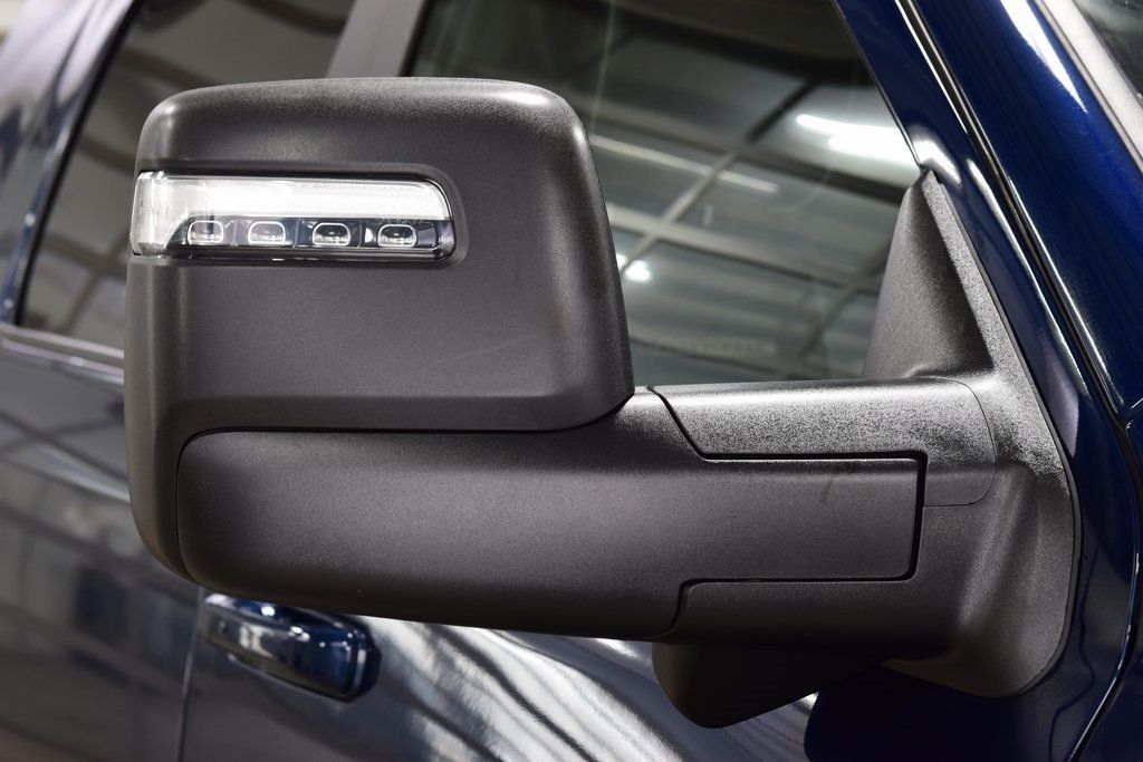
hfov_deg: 24.6
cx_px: 572
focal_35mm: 82
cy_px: 381
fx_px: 2620
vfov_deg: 16.6
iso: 450
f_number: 6.3
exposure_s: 1/15
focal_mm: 55
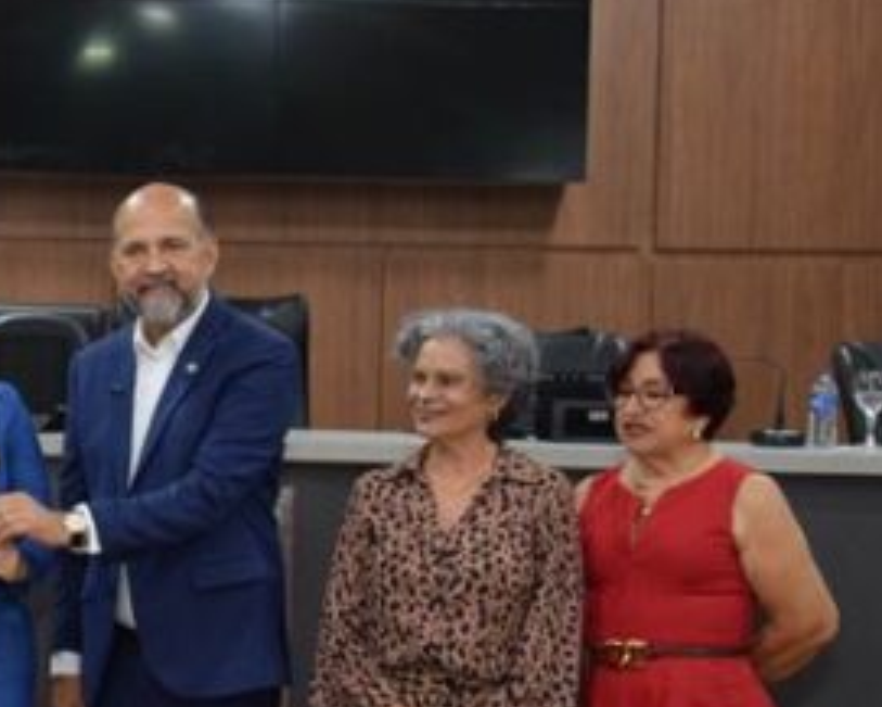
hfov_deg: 18.6
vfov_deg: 16.0
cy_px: 417
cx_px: -244
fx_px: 2514
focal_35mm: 96
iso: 1400
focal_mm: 25
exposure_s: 1/60
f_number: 4
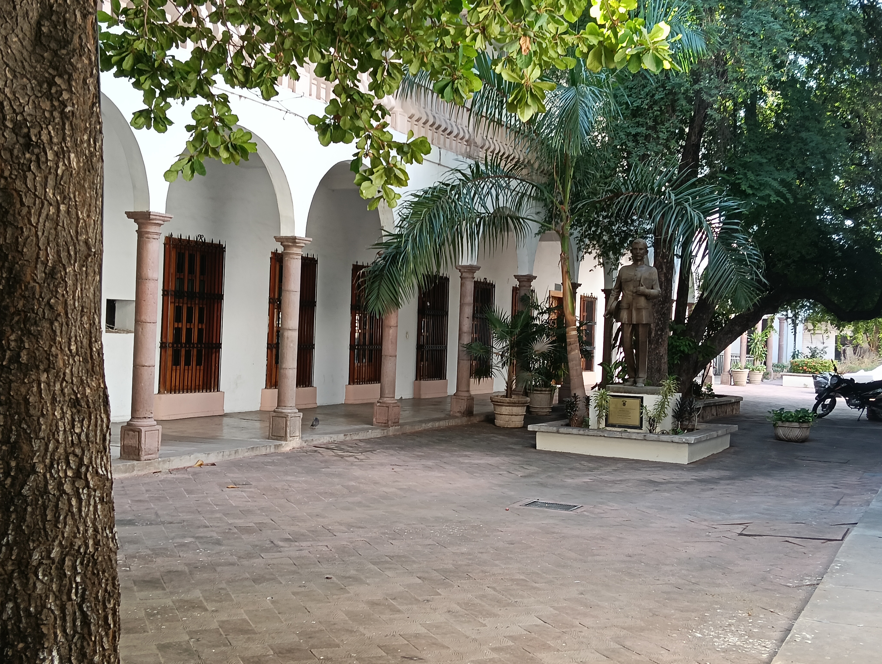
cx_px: 441
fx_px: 1021
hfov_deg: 46.7
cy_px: 332
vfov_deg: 36.0
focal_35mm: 40
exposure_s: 1/33.3
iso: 64
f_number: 1.8
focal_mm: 3.98
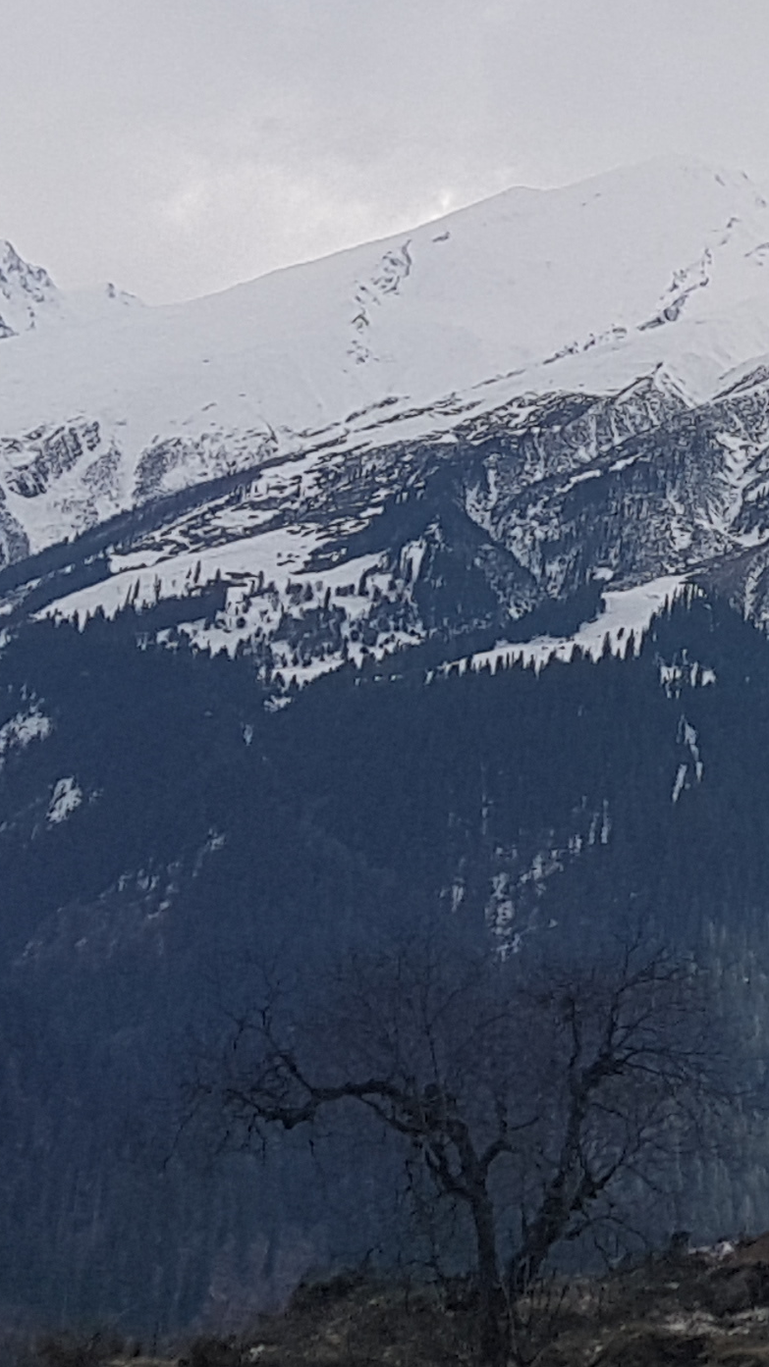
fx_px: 2974
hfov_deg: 13.8
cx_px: 1148
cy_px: 68
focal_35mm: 82
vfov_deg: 24.9
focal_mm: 4.2
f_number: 1.7
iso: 40
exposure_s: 1/4160
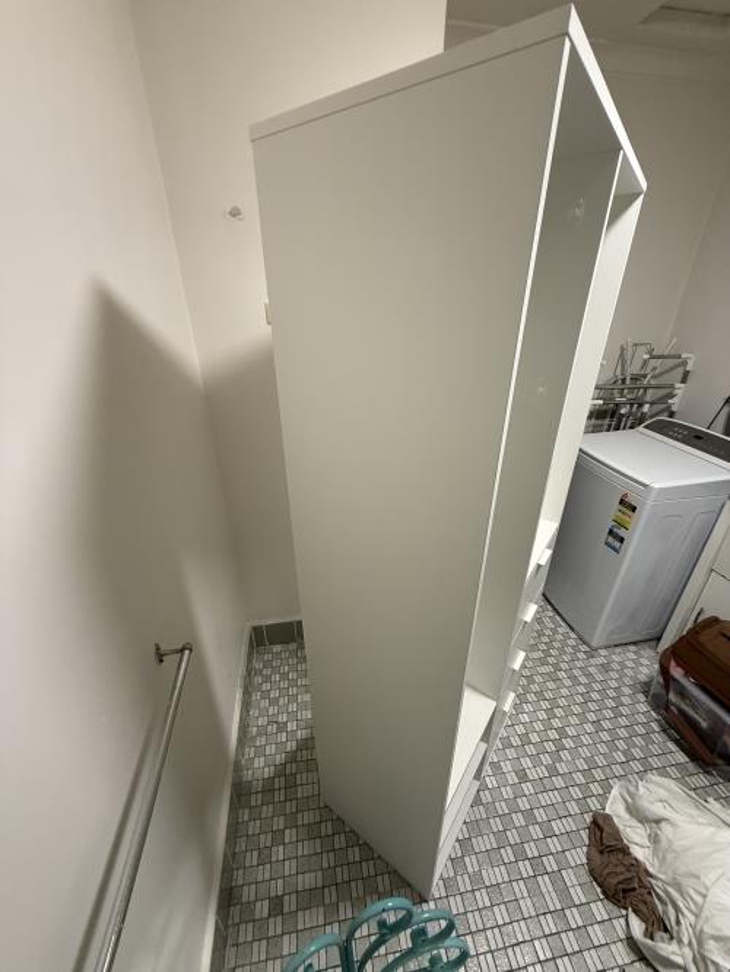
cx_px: 365
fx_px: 393
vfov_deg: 102.0
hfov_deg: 85.7
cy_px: 486
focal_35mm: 14
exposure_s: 1/50
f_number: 2.2
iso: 320
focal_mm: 2.22
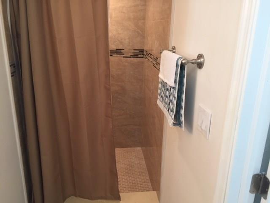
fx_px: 226
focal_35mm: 29
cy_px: 102
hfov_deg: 61.7
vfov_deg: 48.2
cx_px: 135
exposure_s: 1/30
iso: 80
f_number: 2.2
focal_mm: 4.15
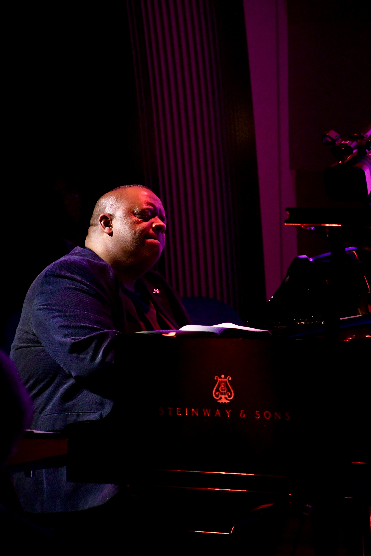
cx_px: 186
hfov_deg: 6.5
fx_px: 3246
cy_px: 278
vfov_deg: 9.8
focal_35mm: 210
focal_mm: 140
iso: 8000
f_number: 6.3
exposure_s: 1/320
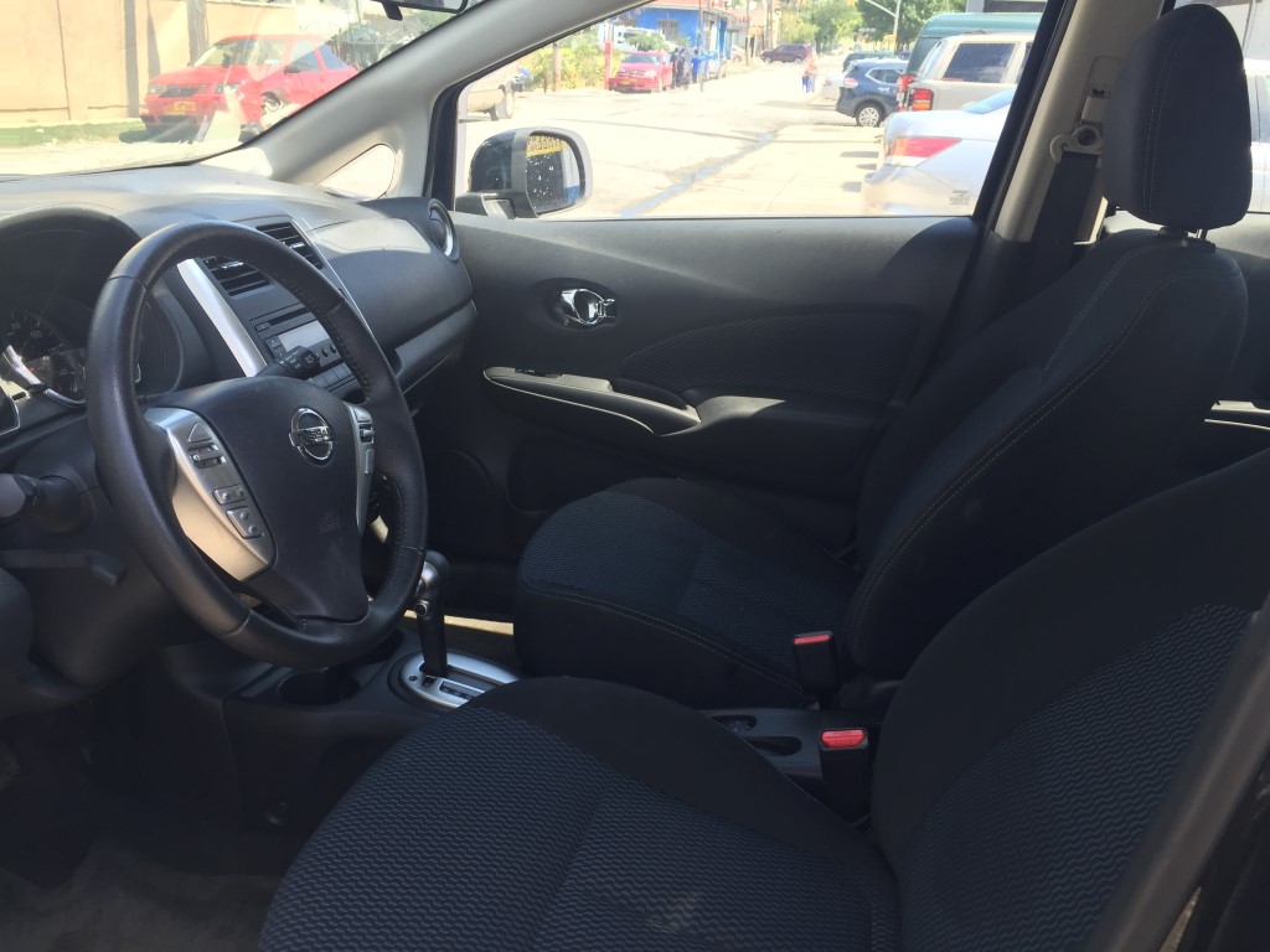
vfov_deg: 48.2
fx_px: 1064
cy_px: 476
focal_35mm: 29
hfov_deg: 61.7
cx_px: 635
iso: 32
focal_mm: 4.15
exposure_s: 1/158
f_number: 2.2
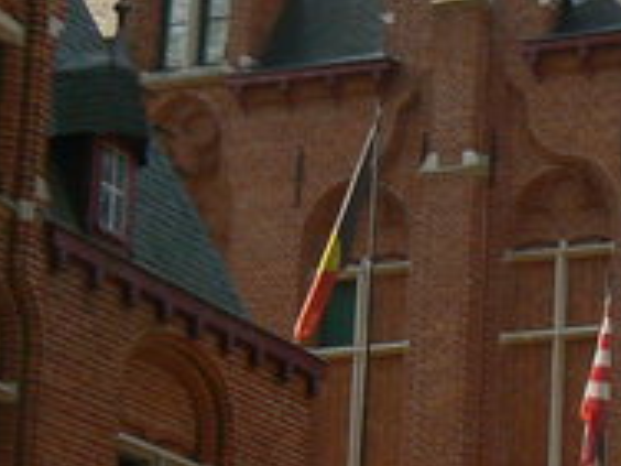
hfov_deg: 12.5
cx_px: 780
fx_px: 2745
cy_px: 539
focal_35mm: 153
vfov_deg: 9.6
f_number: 3.6
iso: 100
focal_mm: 6
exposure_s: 1/1000
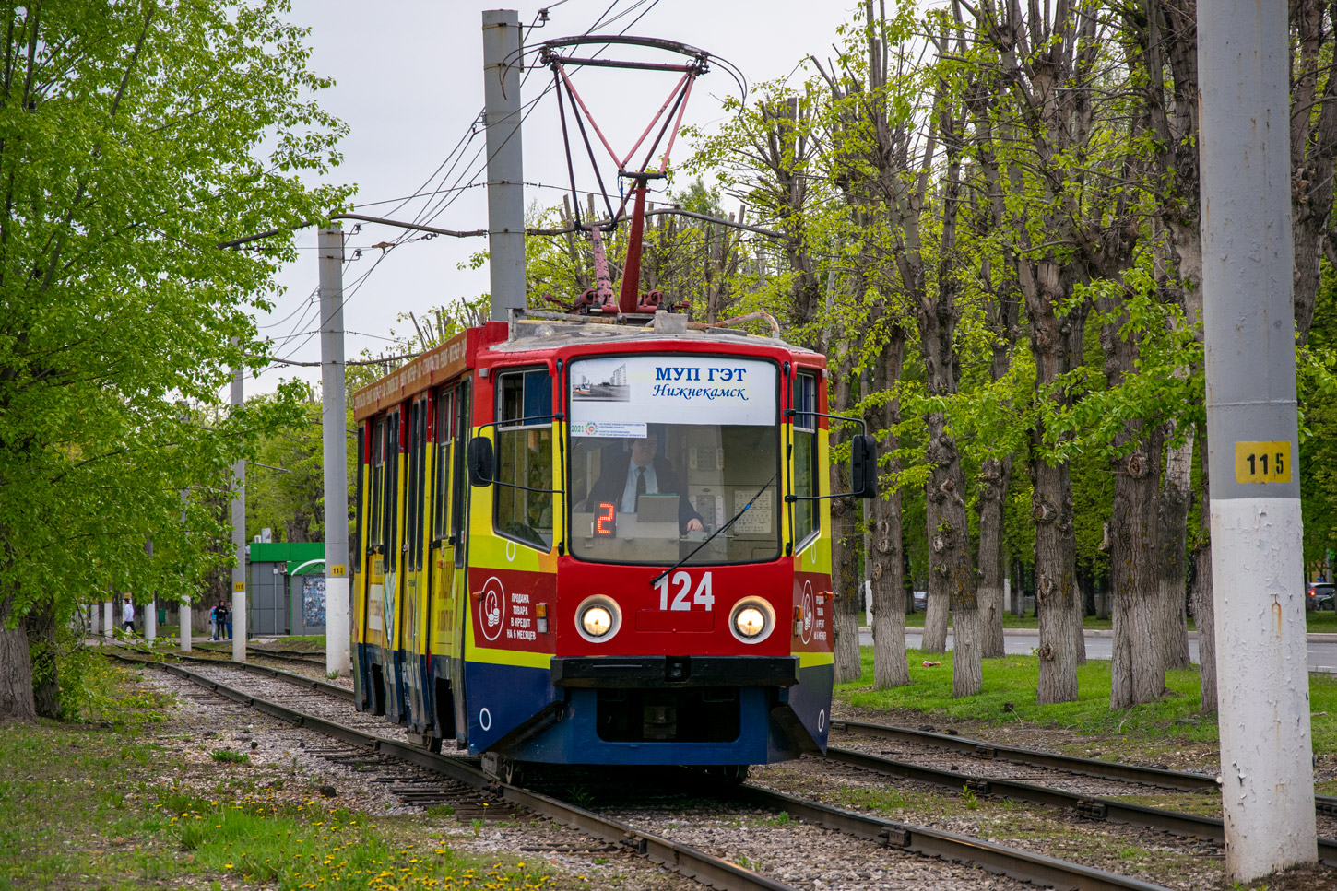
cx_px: 668
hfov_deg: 15.2
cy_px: 446
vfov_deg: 10.2
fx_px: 5014
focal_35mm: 135
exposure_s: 1/500
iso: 200
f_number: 5.6
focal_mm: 90
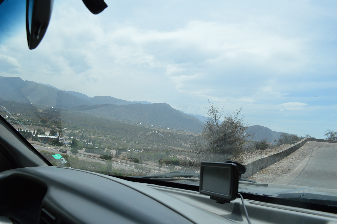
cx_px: 168
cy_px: 112
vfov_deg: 47.8
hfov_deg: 67.4
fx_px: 253
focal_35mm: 27
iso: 100
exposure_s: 1/250
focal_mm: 18
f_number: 8
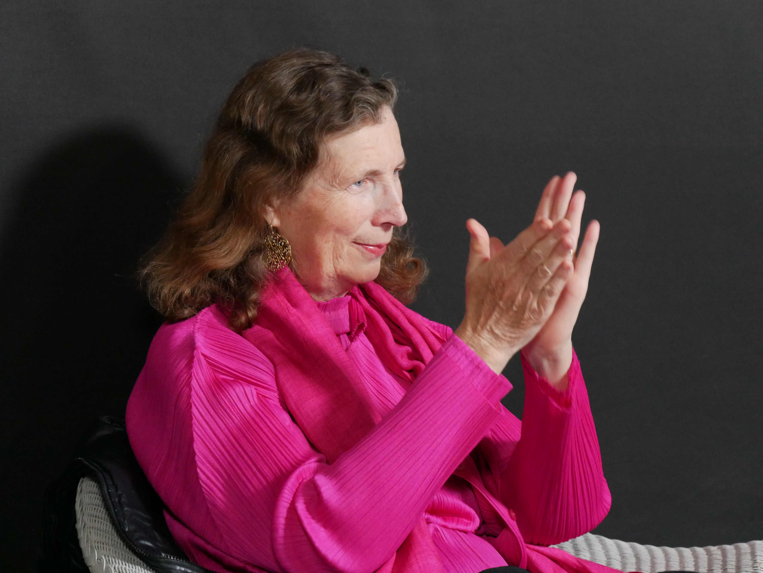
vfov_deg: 10.8
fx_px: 3043
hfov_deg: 14.3
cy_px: 286
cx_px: 382
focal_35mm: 138
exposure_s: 1/40
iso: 3200
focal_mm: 69
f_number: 5.4
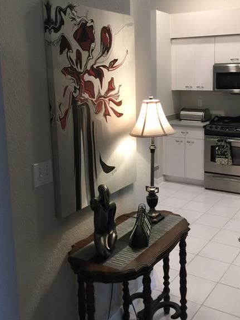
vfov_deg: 47.8
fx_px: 361
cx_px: 160
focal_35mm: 39
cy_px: 141
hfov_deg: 36.4
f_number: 2.2
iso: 50
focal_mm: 4.15
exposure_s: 1/15
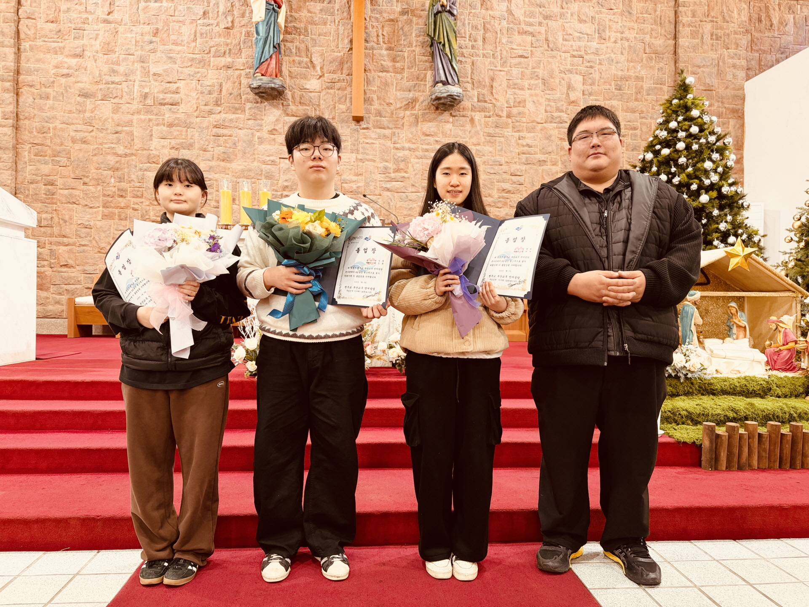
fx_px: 561
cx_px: 404
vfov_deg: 56.8
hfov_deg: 71.6
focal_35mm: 24
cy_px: 304
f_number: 1.78
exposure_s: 1/60
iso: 160
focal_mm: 6.76
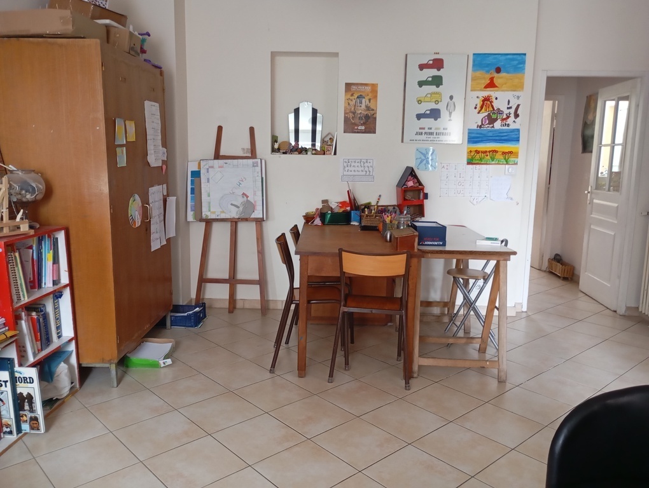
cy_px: 244
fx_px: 526
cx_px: 324
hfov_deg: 63.4
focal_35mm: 28
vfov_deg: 49.9
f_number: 1.8
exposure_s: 1/20
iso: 1241
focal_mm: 4.27
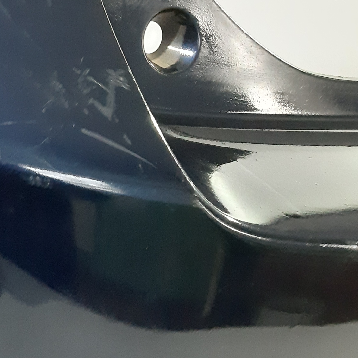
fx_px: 913
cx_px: -225
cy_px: 175
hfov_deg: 18.7
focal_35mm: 78
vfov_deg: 22.2
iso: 320
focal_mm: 3.93
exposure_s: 1/25
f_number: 1.7
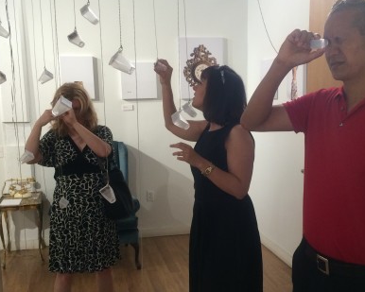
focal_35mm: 44
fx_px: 475
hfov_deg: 42.0
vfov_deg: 34.1
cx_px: 200
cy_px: 173
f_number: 2.2
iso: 64
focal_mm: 4.15
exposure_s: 1/30
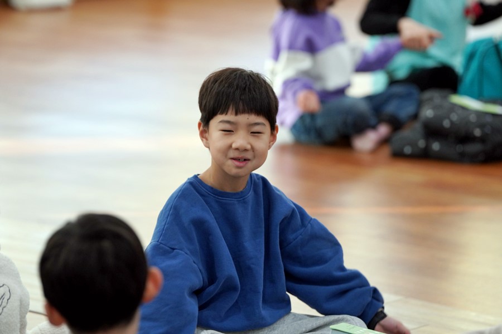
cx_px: 251
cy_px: 167
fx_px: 2789
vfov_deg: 6.9
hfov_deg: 10.3
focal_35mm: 200
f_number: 4
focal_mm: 200
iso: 1600
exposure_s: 1/250
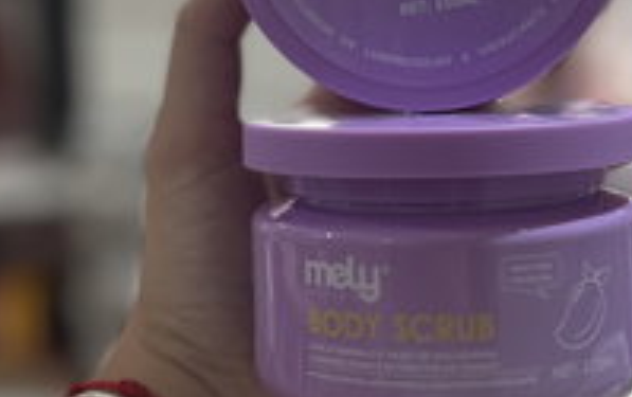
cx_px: 400
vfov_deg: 18.7
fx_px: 1173
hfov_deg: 30.0
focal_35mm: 68
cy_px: 5
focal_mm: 6.86
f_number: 1.78
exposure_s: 1/100
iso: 100
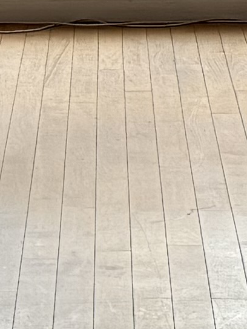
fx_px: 2398
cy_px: -487
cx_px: -38
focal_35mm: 252
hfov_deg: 5.9
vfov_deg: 7.3
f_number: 1.78
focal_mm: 6.76
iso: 200
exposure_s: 1/121
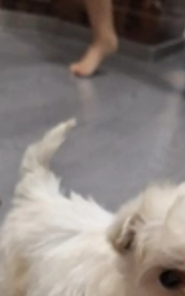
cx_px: 102
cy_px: 359
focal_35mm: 65
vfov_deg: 27.5
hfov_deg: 20.0
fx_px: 523
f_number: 1.8
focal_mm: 5.54
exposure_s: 1/25
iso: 400
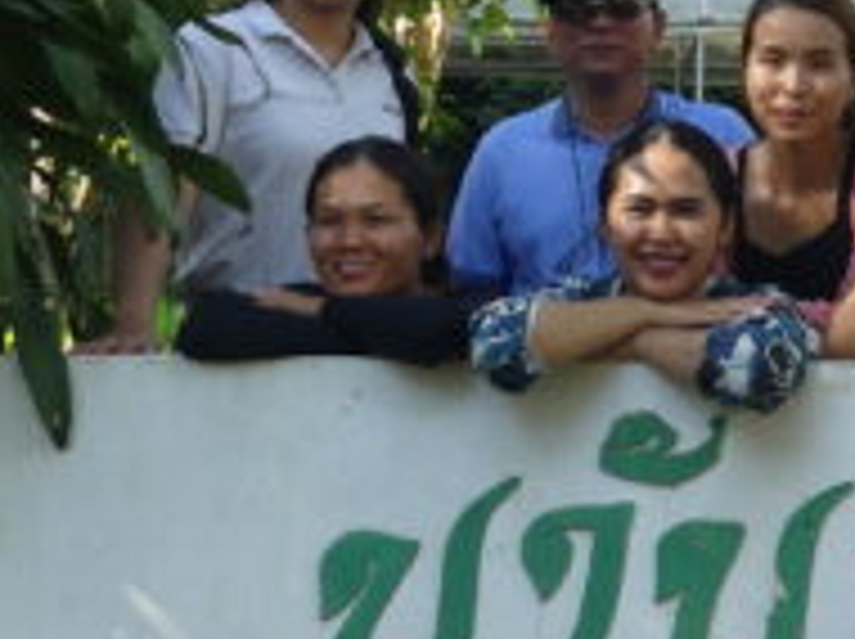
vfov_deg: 8.6
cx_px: 1348
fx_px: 4194
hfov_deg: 11.1
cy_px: -158
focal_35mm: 170
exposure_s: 1/160
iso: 100
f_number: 3.2
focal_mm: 7.8
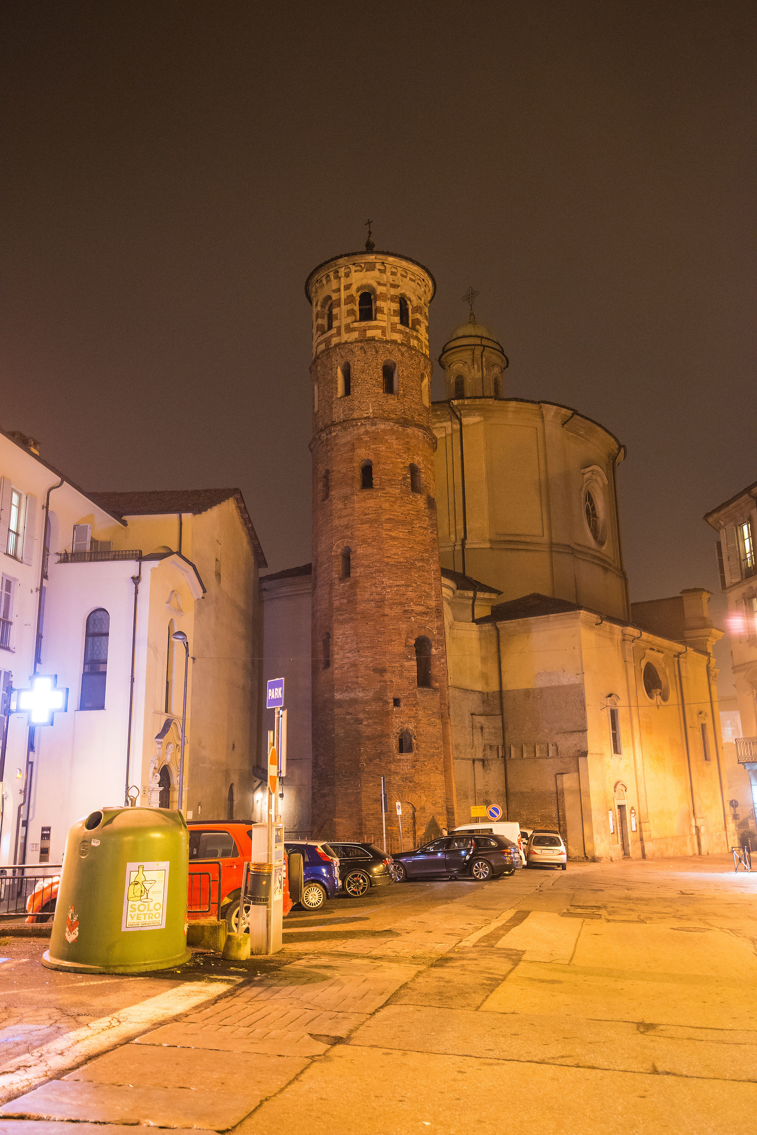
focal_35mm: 29
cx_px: 378
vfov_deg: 63.6
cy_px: 568
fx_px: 914
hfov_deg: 45.0
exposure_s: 1/8
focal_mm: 29
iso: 3200
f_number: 2.8
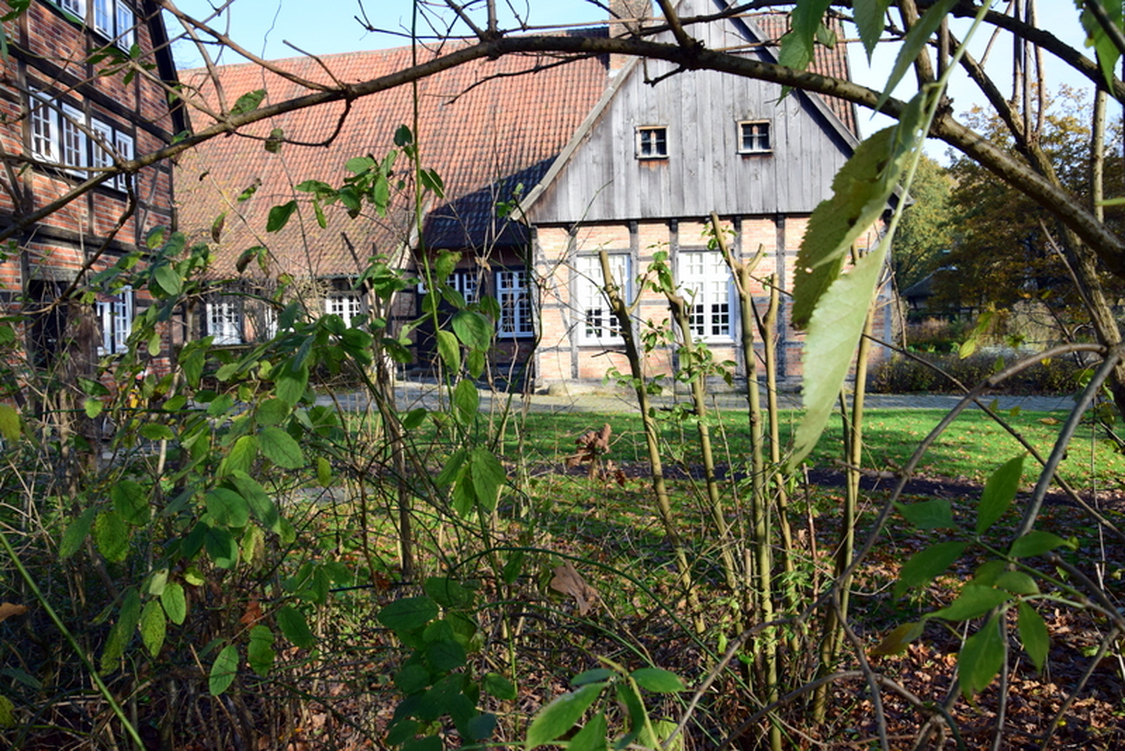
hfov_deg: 67.4
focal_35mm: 27
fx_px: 844
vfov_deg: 48.0
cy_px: 376
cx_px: 562
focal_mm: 18
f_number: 10
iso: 400
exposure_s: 1/200
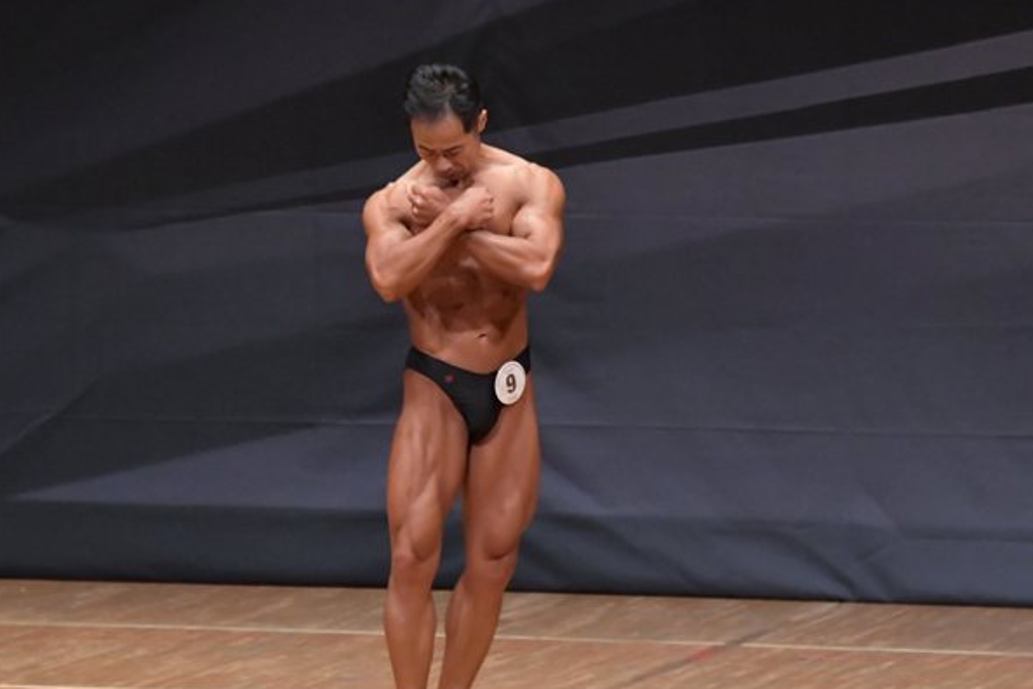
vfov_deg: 3.9
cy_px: 430
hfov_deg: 5.9
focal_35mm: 352
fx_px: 10100
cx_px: 411
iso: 6400
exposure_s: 1/400
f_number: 5.6
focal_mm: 180
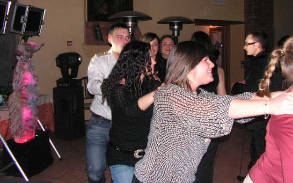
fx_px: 311
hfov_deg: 50.4
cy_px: 72
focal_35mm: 39
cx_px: 147
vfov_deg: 32.6
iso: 200
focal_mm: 6
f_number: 3.2
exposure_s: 1/40
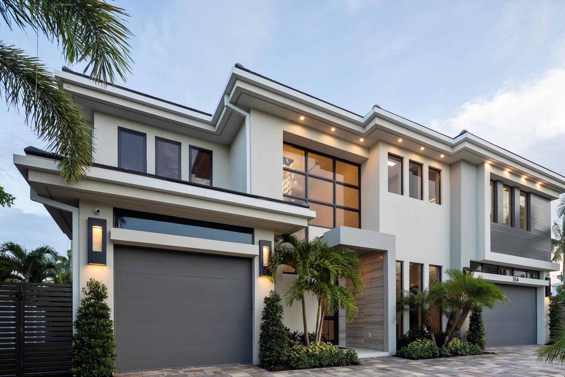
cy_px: 210
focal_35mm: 20
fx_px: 314
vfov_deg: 61.7
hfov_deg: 83.3
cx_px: 328
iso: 400
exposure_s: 1/50
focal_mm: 17
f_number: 7.1
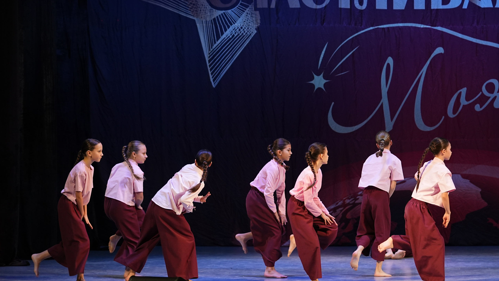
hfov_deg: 12.9
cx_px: 249
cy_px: 121
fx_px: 2210
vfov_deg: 7.3
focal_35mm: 167
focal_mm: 106
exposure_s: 1/400
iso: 1250
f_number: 2.8
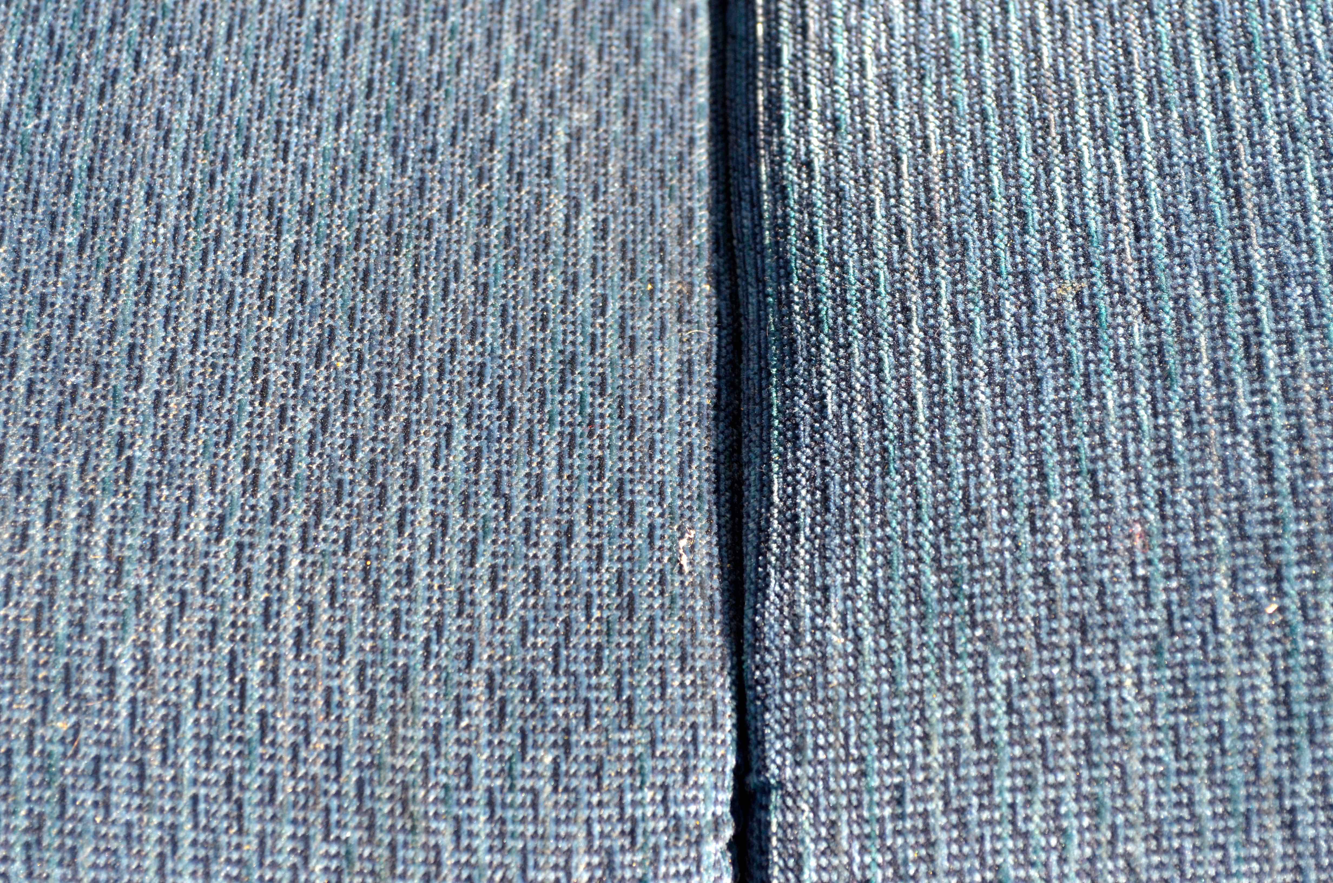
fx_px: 4711
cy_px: 442
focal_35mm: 128
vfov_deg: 10.7
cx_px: 666
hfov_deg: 16.1
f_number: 7.1
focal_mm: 85
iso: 800
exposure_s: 1/1000
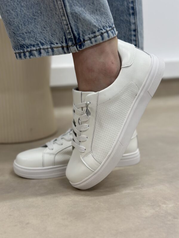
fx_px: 331
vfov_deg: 39.7
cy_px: 119
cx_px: 90
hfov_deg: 30.3
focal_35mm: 48
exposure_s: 1/100
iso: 125
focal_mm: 6.86
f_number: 1.78
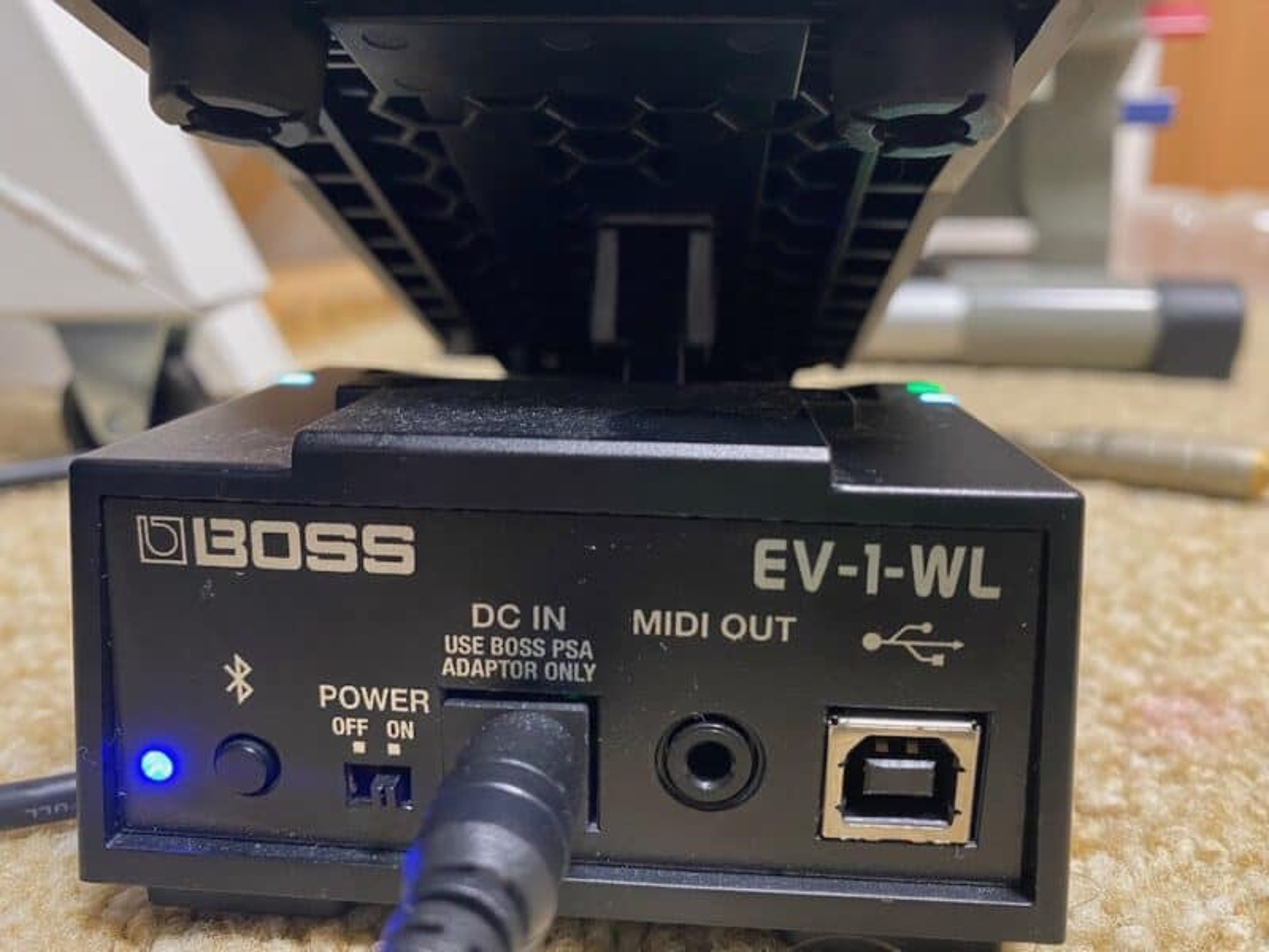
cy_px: 476
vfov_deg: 54.9
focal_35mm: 25
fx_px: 916
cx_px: 634
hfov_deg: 69.4
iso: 640
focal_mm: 4.25
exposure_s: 1/30
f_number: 1.8
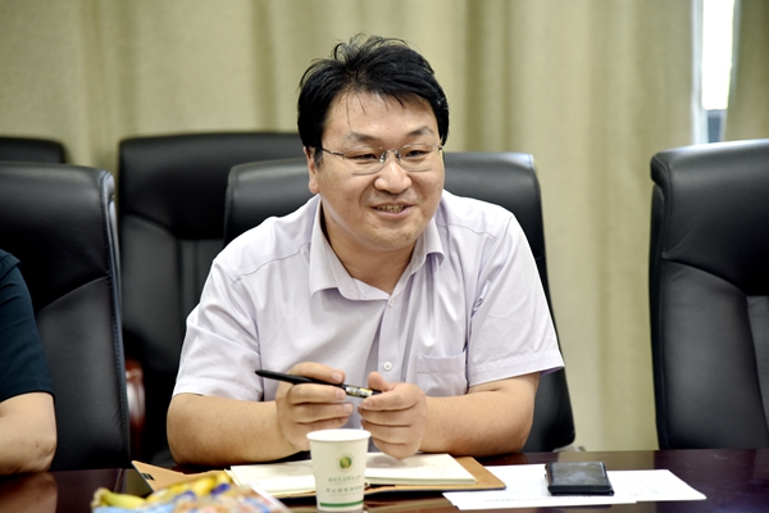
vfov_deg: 11.4
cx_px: 384
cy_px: 256
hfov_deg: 17.1
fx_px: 2563
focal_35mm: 120
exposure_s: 1/60
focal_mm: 120
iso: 640
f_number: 4
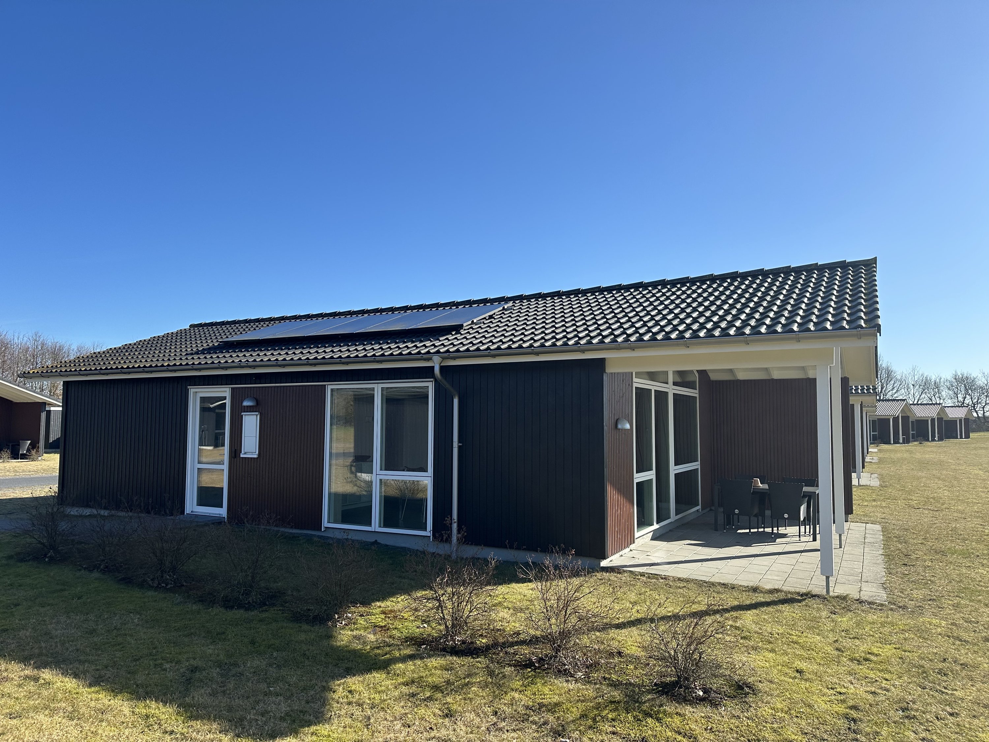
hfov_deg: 71.6
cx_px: 494
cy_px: 371
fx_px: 686
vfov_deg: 56.8
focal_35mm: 24
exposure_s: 1/3717
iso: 80
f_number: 1.78
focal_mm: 6.86
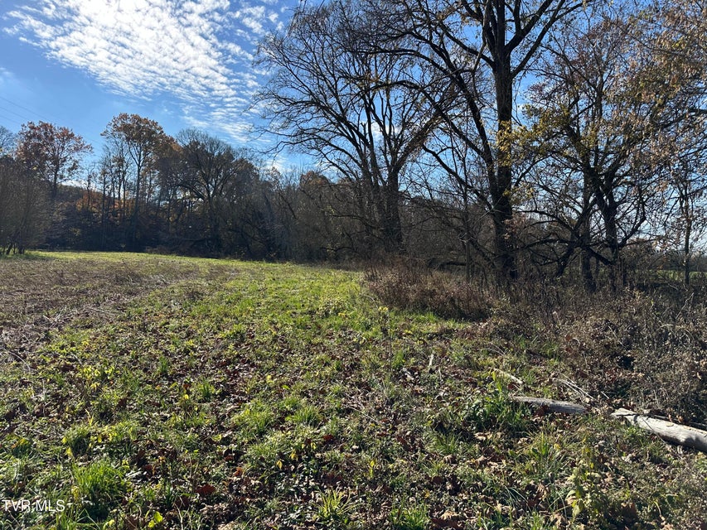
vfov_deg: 56.8
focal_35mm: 24
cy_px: 265
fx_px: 490
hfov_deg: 71.6
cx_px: 354
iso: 80
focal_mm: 6.86
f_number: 1.78
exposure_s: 1/3861
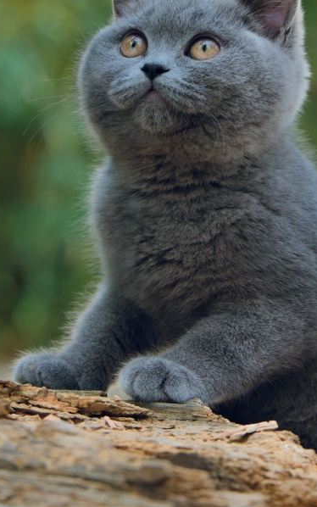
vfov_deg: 7.6
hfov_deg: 4.8
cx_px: 167
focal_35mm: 276
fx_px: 3813
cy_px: 61
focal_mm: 135
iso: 250
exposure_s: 1/250
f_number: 6.3
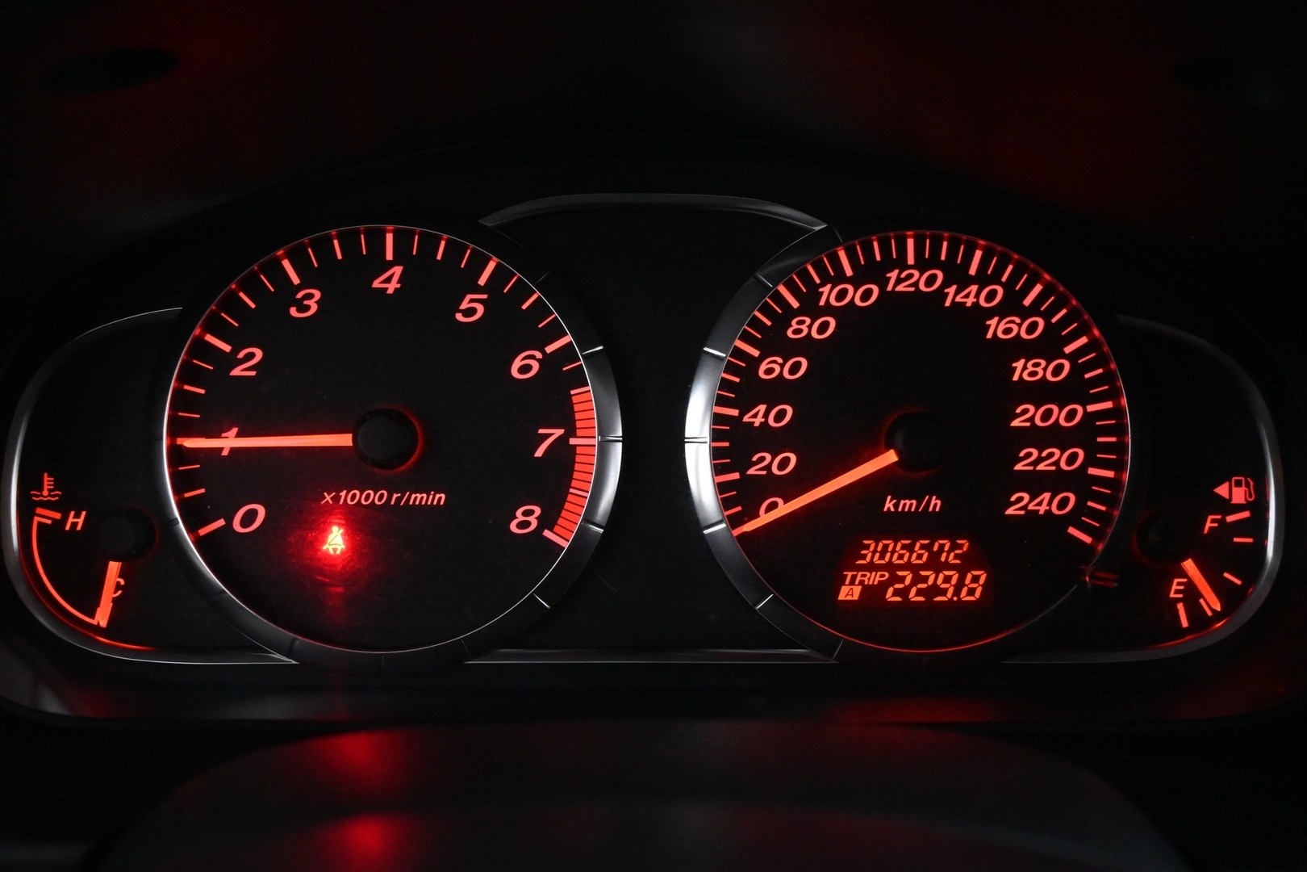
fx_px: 1334
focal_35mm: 37
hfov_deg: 52.2
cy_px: 436
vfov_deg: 36.2
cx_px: 654
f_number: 4.2
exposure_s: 1/40
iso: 4500
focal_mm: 24.5
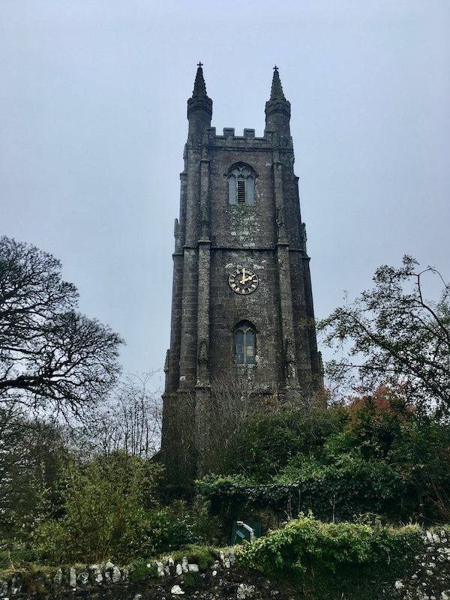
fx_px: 503
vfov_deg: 61.7
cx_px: 225
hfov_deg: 48.2
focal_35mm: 29
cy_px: 300
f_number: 2.2
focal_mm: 4.15
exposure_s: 1/260
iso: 25
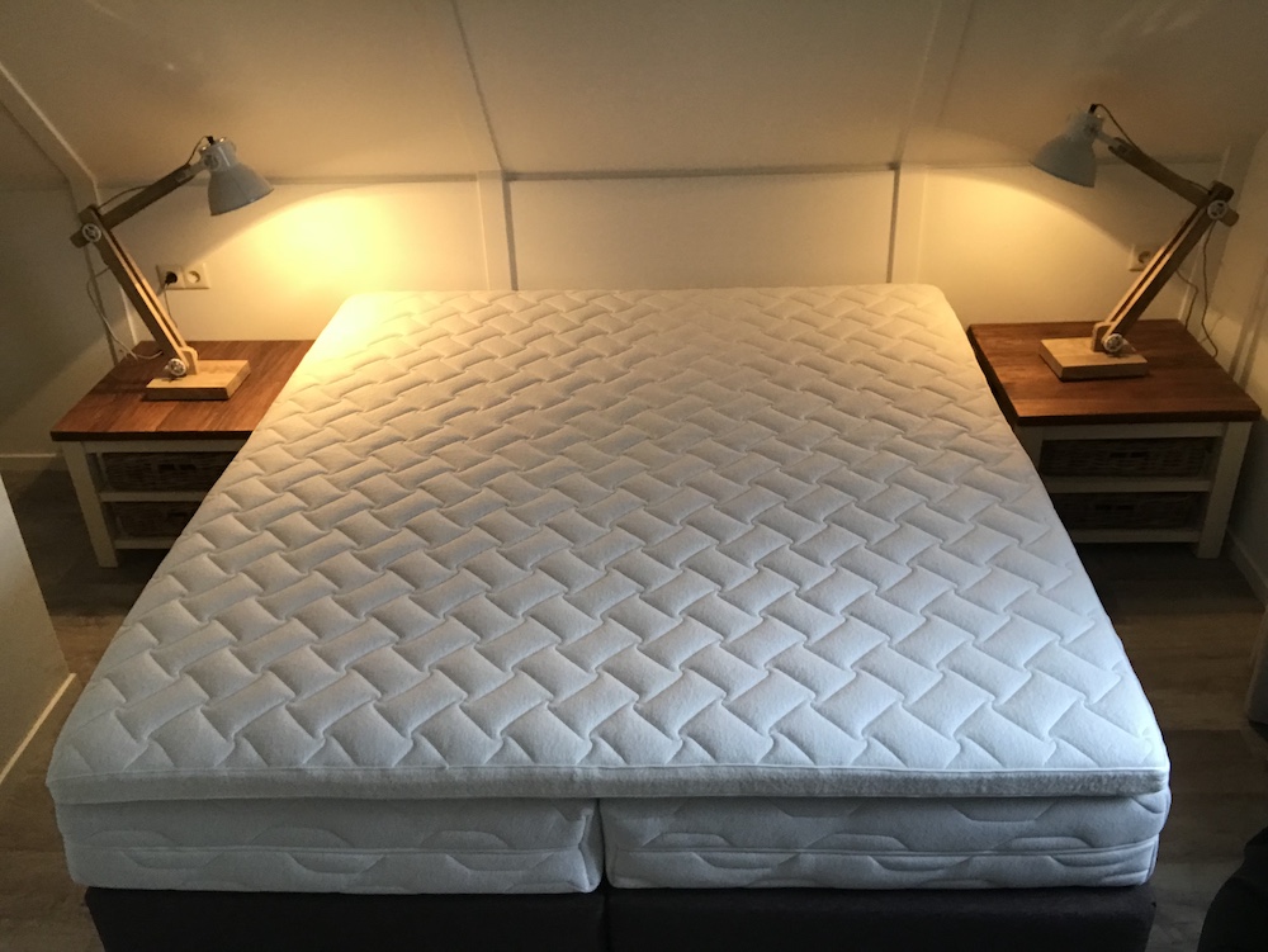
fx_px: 1173
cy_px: 476
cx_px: 634
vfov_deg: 44.2
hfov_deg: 56.8
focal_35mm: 32
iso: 80
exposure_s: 1/33
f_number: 2.2
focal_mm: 2.87
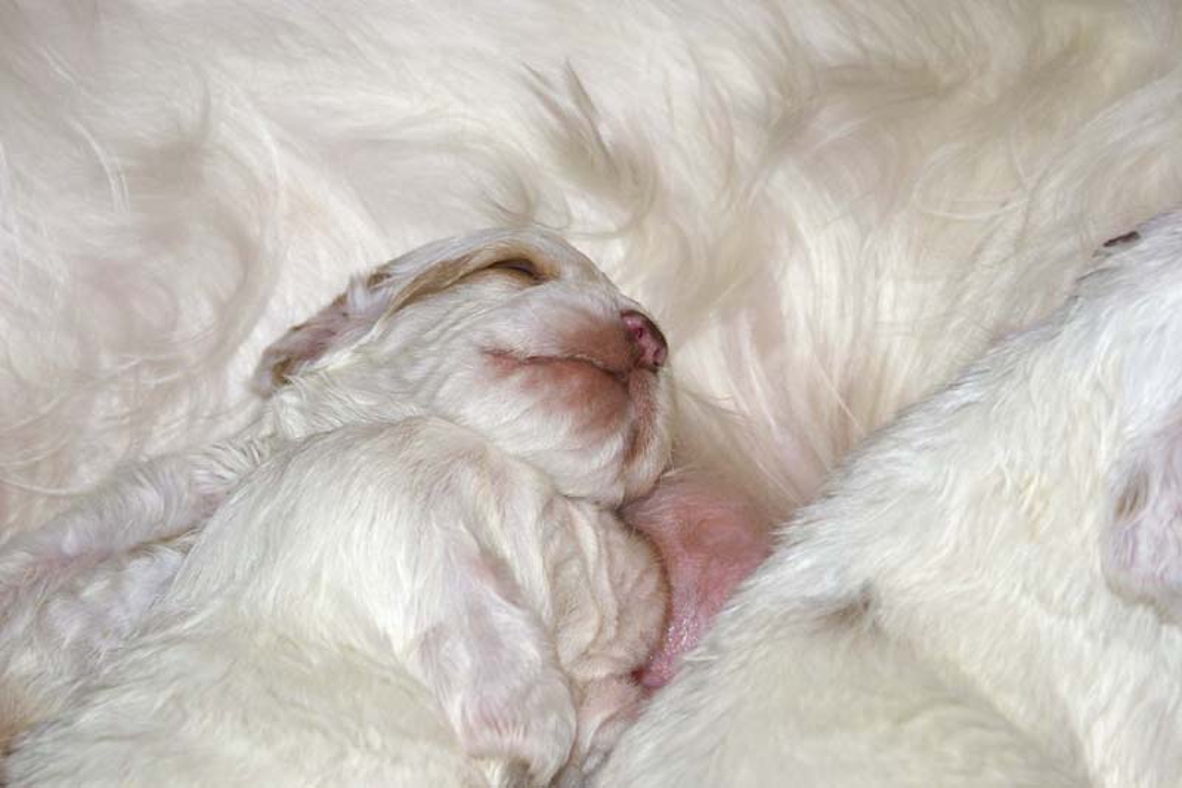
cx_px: 591
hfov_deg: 19.5
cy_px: 394
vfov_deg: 13.0
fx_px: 3447
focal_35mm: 105
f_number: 5.6
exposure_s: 1/125
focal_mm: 70
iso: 400
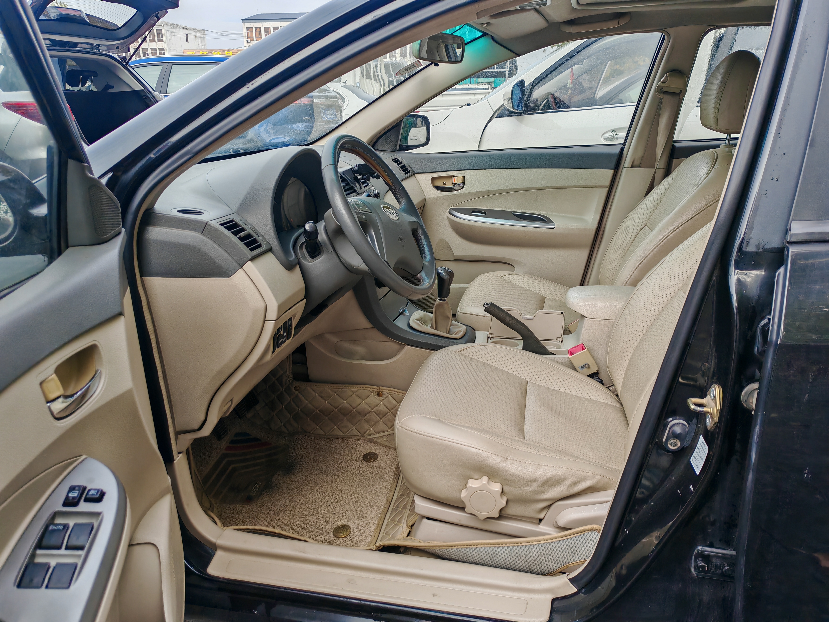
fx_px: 647
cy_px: 311
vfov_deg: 51.4
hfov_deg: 65.3
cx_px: 414
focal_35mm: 27
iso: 50
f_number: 1.9
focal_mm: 5.52
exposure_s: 1/510
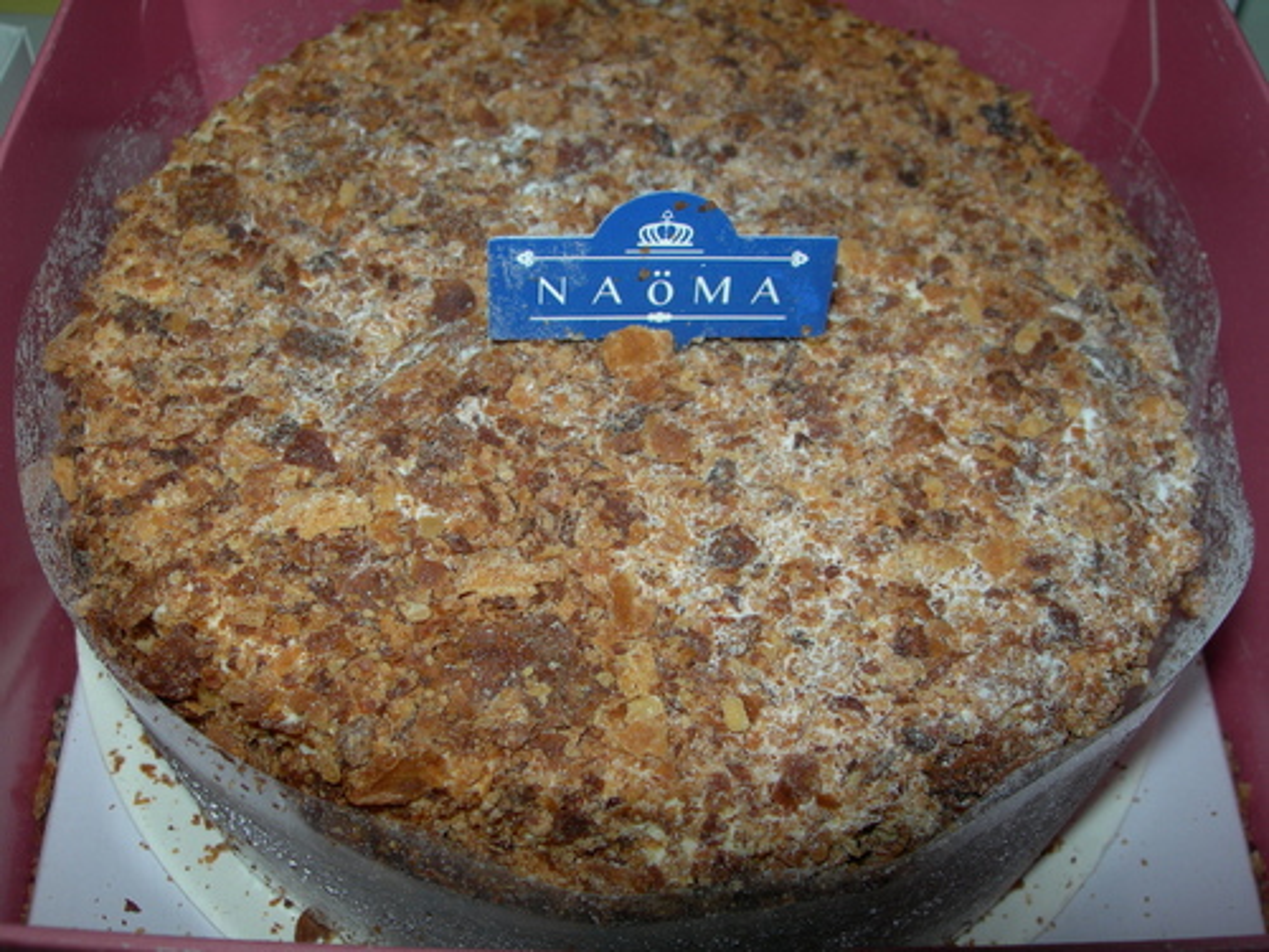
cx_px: 634
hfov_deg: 49.0
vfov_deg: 37.7
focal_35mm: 38
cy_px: 476
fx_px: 1393
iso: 50
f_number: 4.8
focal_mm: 7.8
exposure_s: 1/60.1
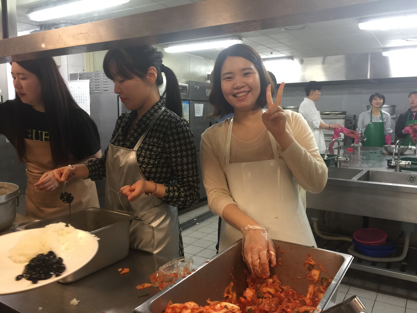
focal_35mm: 29
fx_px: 349
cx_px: 208
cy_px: 156
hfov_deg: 61.7
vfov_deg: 48.2
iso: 50
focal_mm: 4.15
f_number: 2.2
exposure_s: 1/15
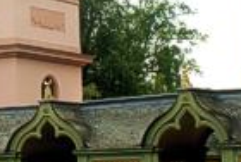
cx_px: -100
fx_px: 1167
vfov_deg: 7.8
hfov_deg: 11.4
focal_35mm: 174
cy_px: -41
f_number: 9
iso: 100
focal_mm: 28
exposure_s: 1/100
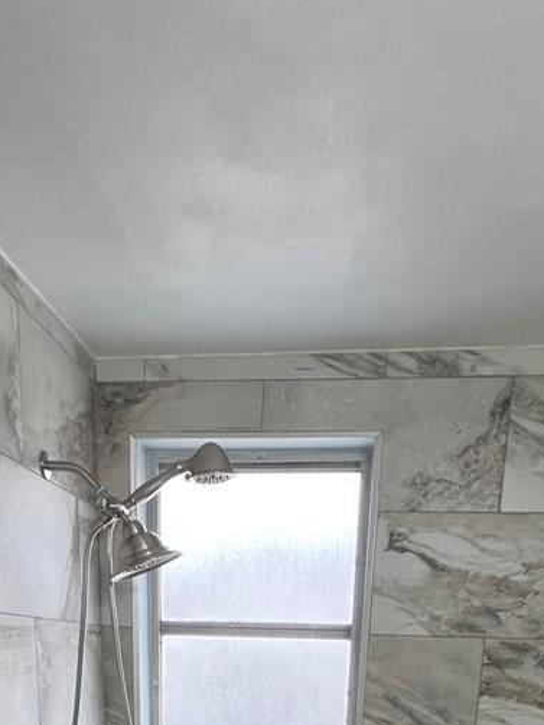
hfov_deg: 45.4
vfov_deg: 43.0
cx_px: 254
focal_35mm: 31
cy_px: 826
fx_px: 650
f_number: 1.8
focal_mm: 1.57
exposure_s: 1/120
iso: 64
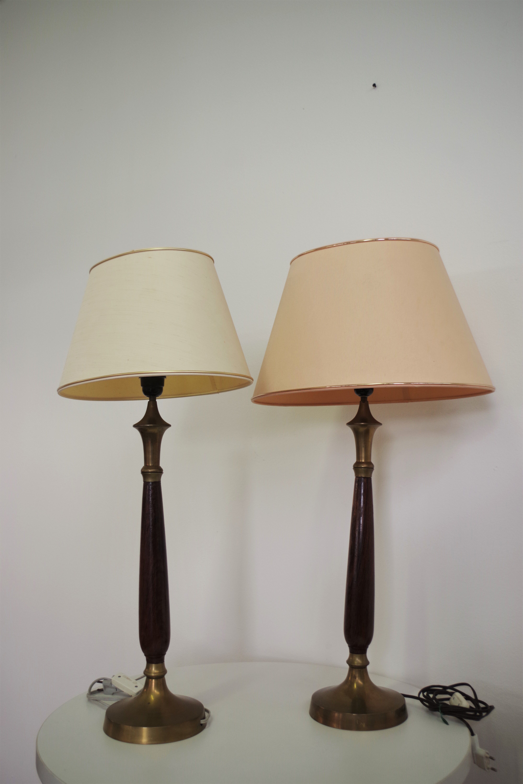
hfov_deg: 38.9
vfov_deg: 55.8
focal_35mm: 34
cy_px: 392
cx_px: 262
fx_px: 741
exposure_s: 1/100
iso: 200
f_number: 4
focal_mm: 23.13
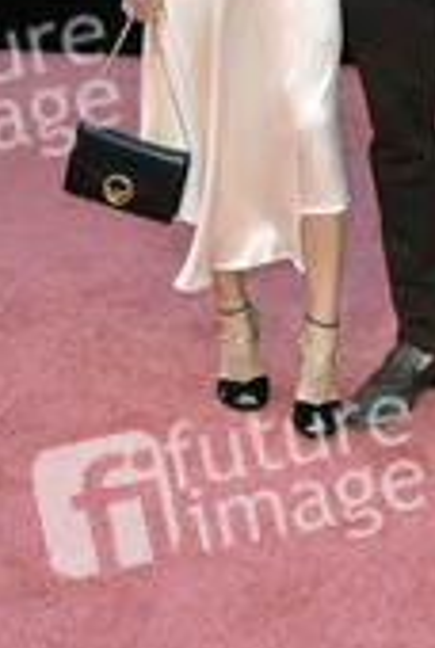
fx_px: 1697
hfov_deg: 14.5
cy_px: -84
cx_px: 342
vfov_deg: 20.5
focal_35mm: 94
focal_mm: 40
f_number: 7.1
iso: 640
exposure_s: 1/250
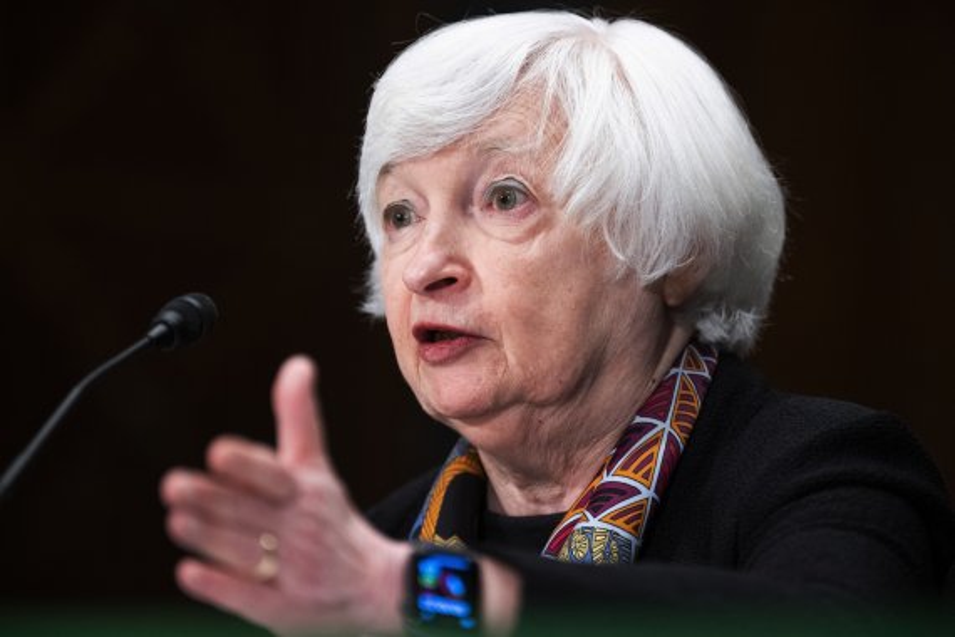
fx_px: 6419
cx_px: 478
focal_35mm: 242
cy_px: 318
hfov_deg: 8.5
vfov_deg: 5.7
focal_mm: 242
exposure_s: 1/250
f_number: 4
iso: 4000
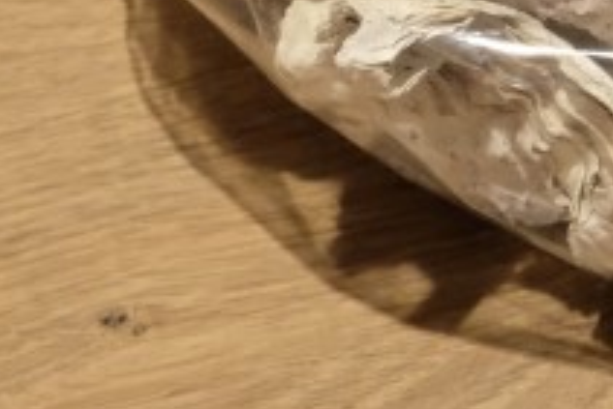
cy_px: -263
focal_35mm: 184
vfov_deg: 7.3
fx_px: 3135
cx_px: 941
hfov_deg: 10.7
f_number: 7.1
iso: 3200
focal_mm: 25.4
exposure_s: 1/60
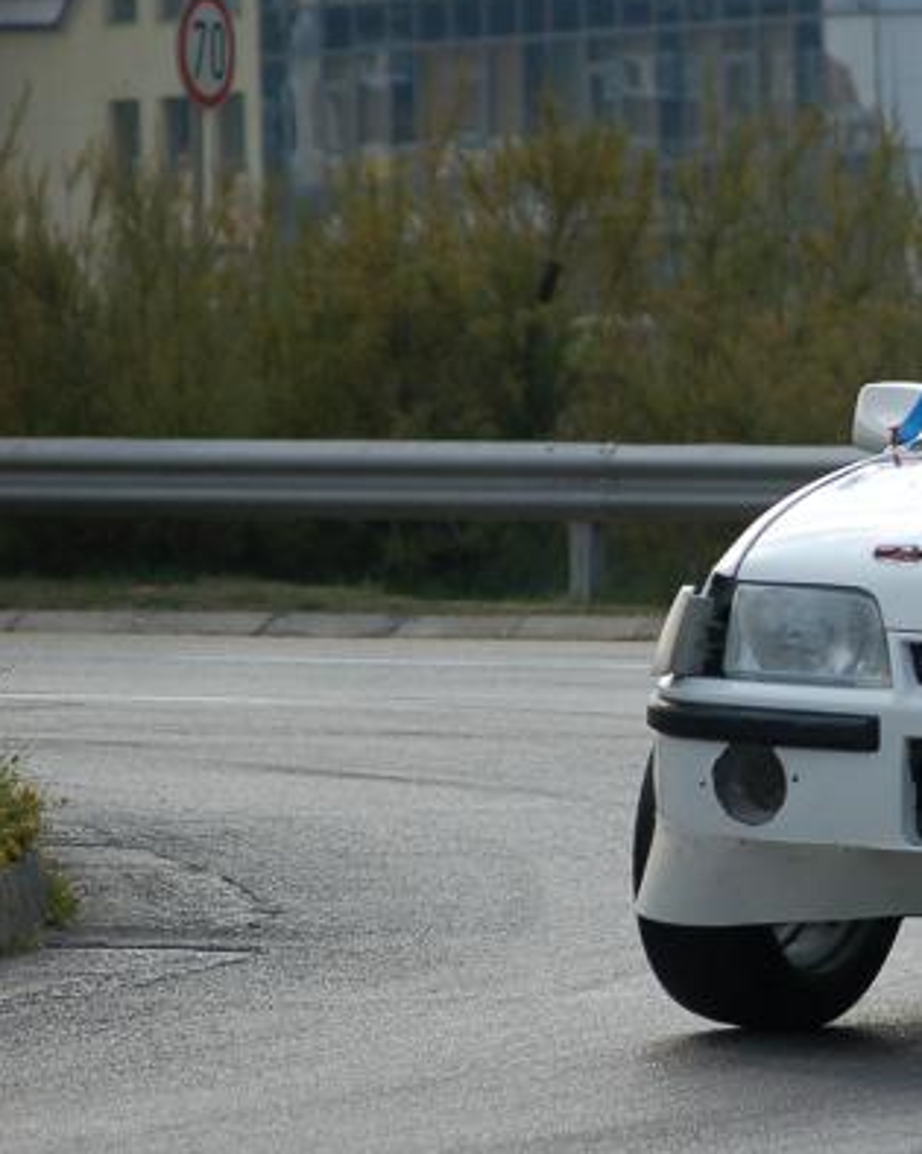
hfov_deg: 4.2
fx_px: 12489
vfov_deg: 5.3
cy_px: 678
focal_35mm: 366
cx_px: 1303
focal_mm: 100
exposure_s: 1/1000
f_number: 4.5
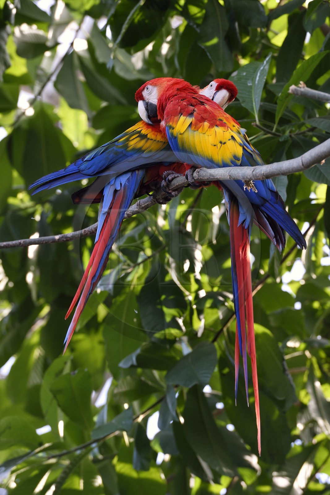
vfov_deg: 10.3
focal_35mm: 200
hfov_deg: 6.9
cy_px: 248
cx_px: 165
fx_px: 2749
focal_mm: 200
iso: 800
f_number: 7.1
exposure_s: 1/160
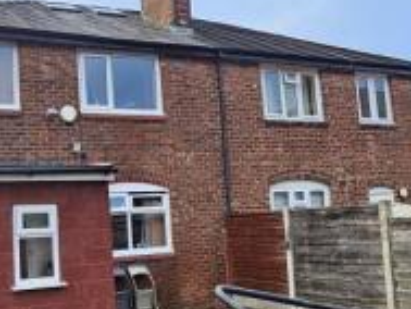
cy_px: 173
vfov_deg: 36.0
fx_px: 475
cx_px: 108
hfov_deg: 45.3
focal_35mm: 40
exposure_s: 1/190
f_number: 2.2
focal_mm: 2.2
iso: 160
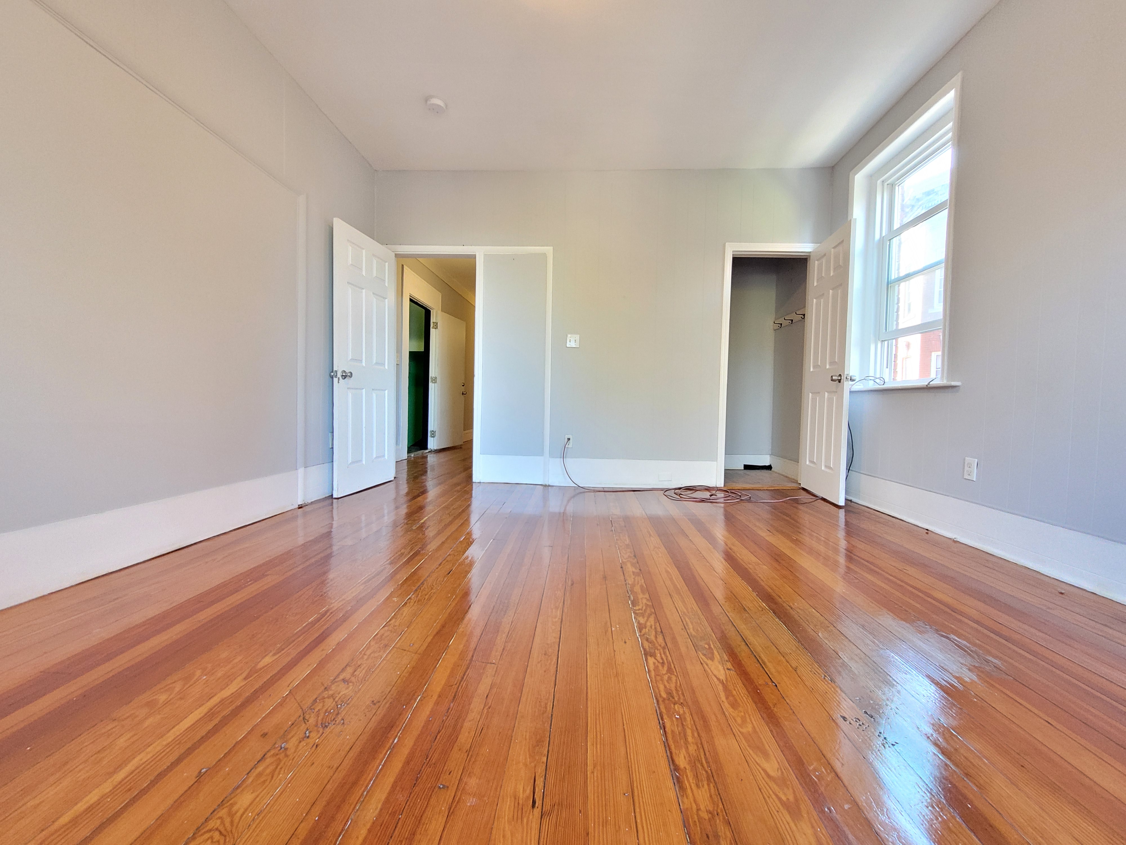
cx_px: 563
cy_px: 422
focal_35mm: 13
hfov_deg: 106.2
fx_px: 423
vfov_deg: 89.9
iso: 400
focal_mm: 1.74
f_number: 2.2
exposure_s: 1/29
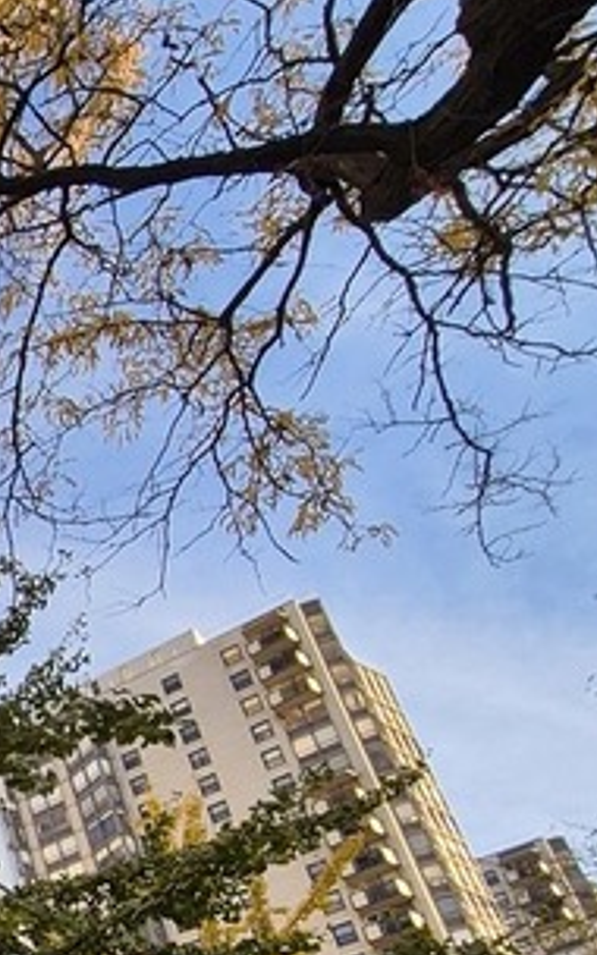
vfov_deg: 38.7
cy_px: 826
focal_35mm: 49
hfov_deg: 18.7
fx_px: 1276
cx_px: -544
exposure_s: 1/368
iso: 50
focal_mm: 2.2
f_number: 2.2
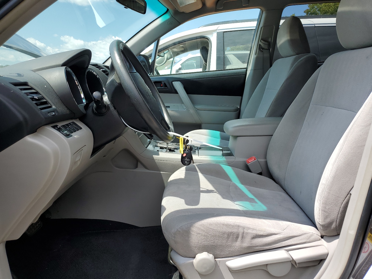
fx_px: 279
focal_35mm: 26
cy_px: 140
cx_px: 186
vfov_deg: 53.1
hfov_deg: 67.3
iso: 50
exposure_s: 1/1667
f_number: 1.5
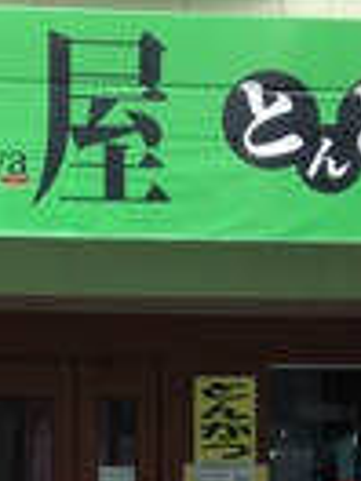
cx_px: -40
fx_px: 1390
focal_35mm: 100
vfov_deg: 19.1
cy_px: 488
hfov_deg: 14.4
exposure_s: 1/200
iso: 50
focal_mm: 4.12
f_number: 2.4
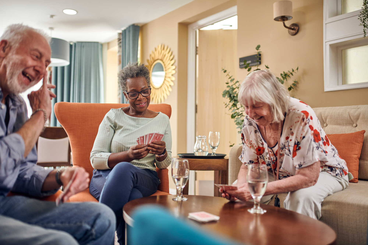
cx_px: 184
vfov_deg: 37.8
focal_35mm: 35
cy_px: 122
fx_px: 358
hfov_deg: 54.4
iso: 200
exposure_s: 1/125
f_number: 1.6
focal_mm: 35
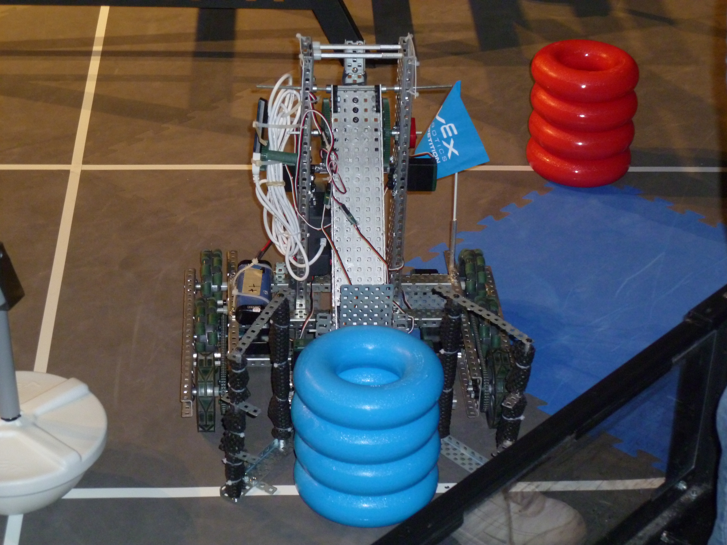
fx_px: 1680
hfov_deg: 24.4
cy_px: 272
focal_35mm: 80
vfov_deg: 18.4
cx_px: 364
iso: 400
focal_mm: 14.2
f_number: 4.5
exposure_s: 1/80
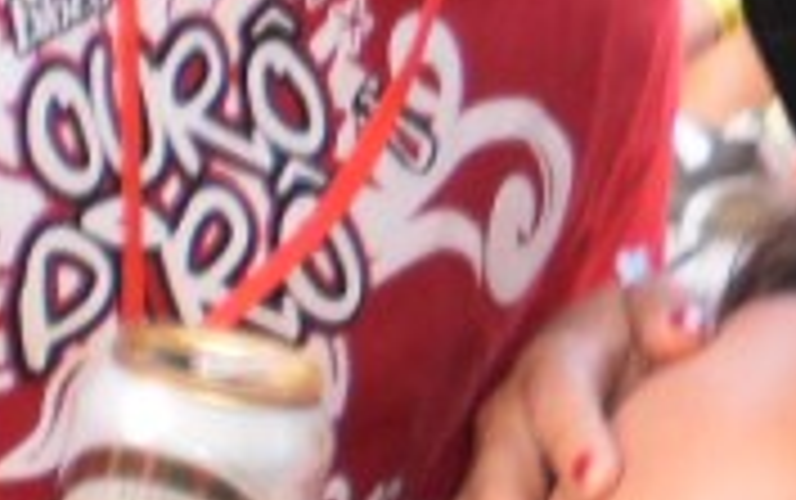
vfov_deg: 7.5
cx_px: 967
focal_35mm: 172
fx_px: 3735
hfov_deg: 11.9
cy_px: -342
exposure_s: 1/30
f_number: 3.1
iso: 125
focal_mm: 6.3
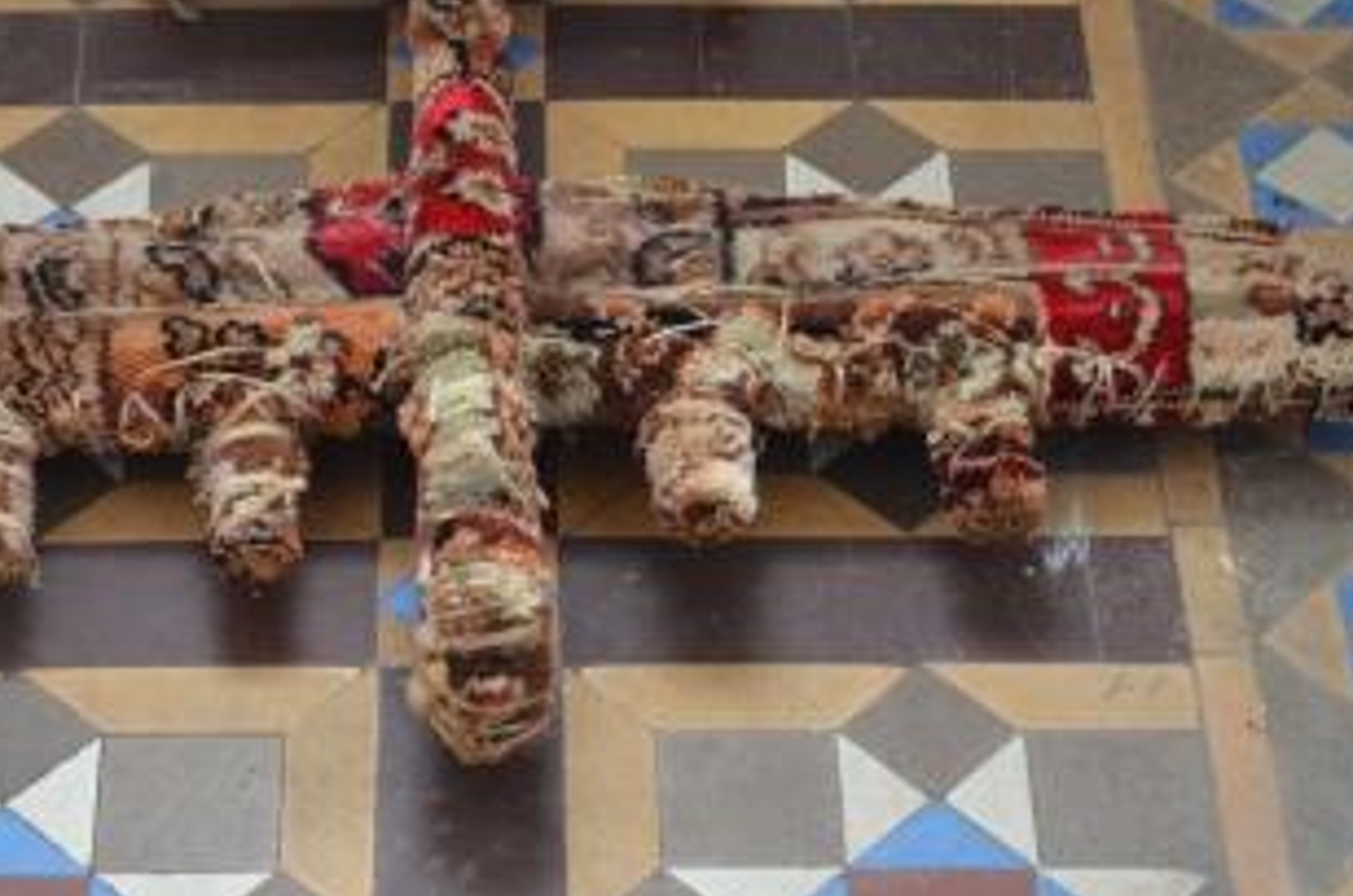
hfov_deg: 18.7
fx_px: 4088
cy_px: 336
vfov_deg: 12.5
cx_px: 466
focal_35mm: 109
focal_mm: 50
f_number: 5
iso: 900
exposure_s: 1/30
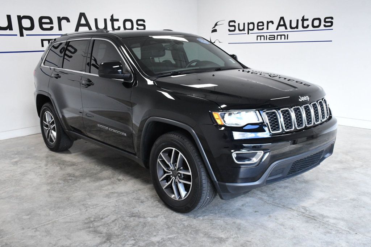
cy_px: 124
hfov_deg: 53.1
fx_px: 371
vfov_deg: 36.8
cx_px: 186
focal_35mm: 36
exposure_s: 1/250
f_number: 8
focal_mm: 24
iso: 2500
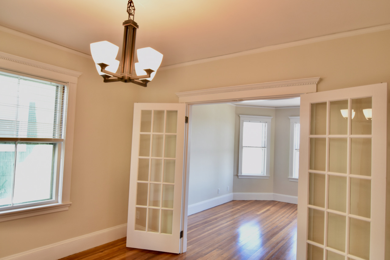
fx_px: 244
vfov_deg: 56.2
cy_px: 130
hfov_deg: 77.3
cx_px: 195
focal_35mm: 22
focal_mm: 15
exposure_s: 1/125
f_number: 2.8
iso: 720
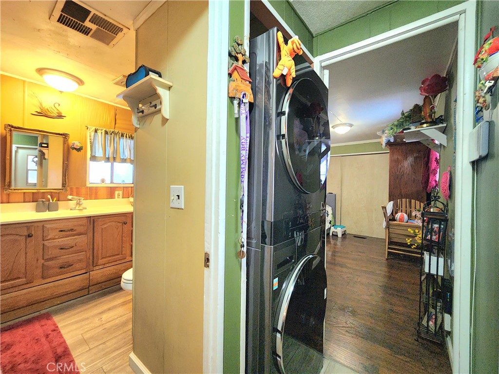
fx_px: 187
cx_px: 250
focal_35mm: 13
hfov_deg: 106.2
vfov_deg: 89.9
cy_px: 187
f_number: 2.2
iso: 400
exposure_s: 1/30
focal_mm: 2.2
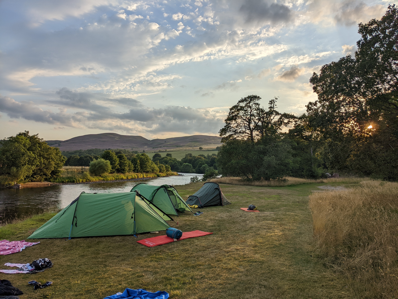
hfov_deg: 65.3
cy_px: 150
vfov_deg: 51.4
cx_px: 199
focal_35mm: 27
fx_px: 310
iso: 53
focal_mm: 4.38
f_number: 1.73
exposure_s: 1/4673
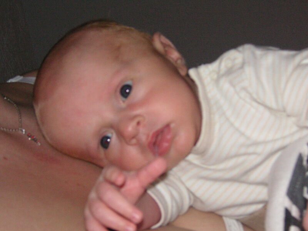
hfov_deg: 27.8
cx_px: 154
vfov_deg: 21.0
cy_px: 116
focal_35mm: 70
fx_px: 623
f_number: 4.2
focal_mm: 11.7
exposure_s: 1/90
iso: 160
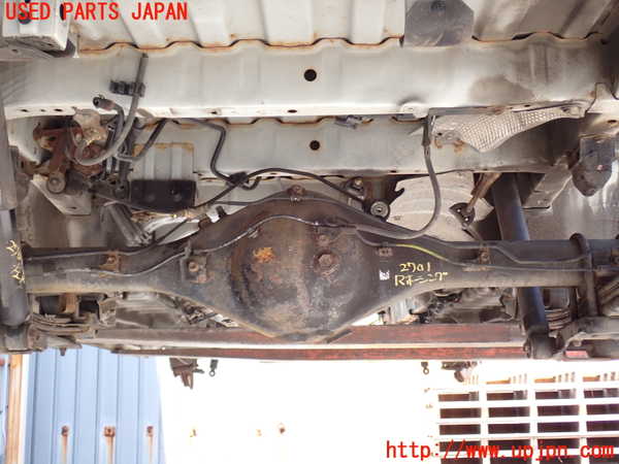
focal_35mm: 44
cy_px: 232
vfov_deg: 32.9
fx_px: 787
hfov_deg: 42.9
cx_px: 310
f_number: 2.9
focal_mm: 7.84
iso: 100
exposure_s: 1/80
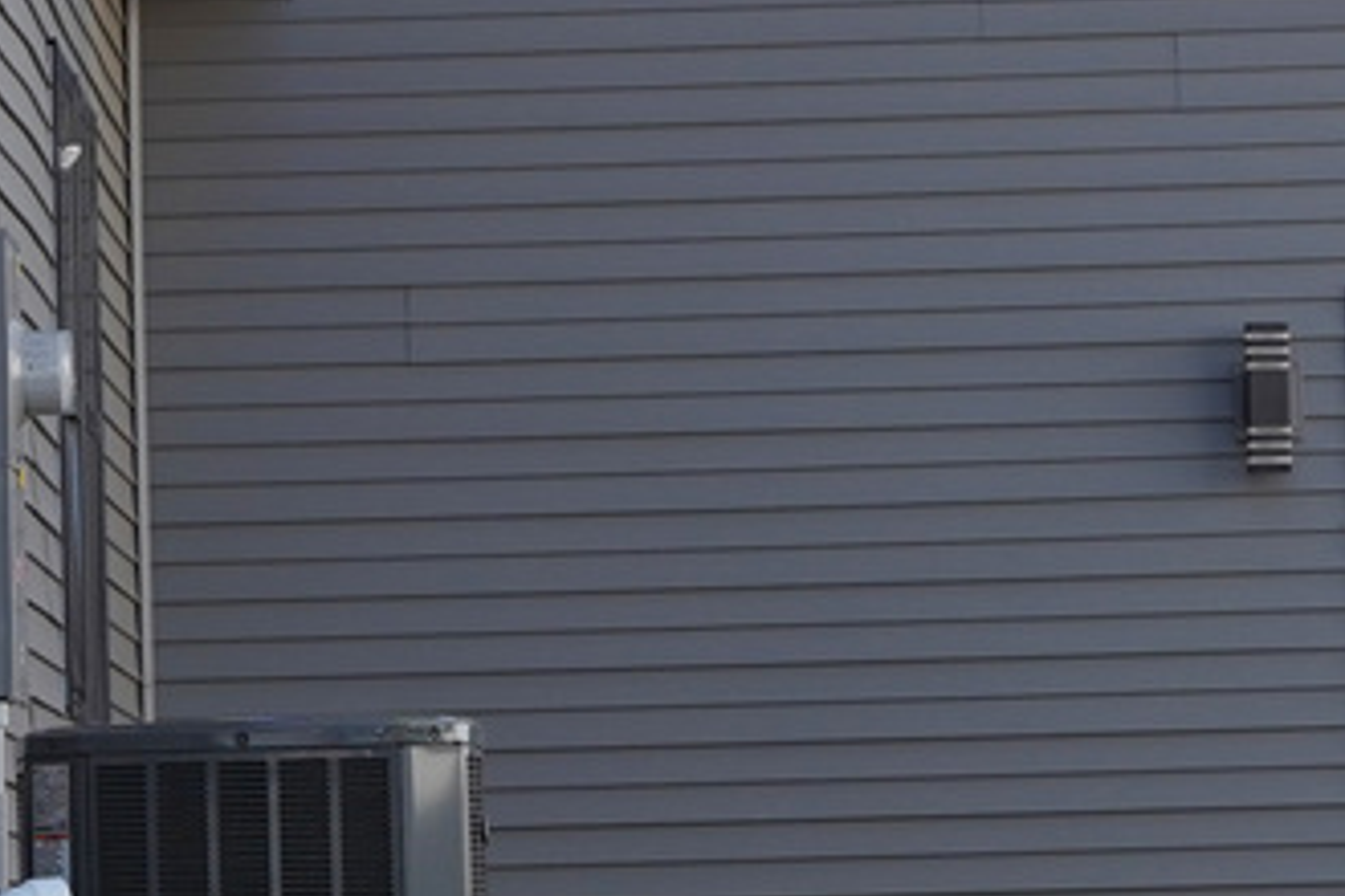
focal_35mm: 265
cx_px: 183
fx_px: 9900
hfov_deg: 7.8
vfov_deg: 5.2
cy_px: -90
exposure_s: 1/2000
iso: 400
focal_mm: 54
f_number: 4
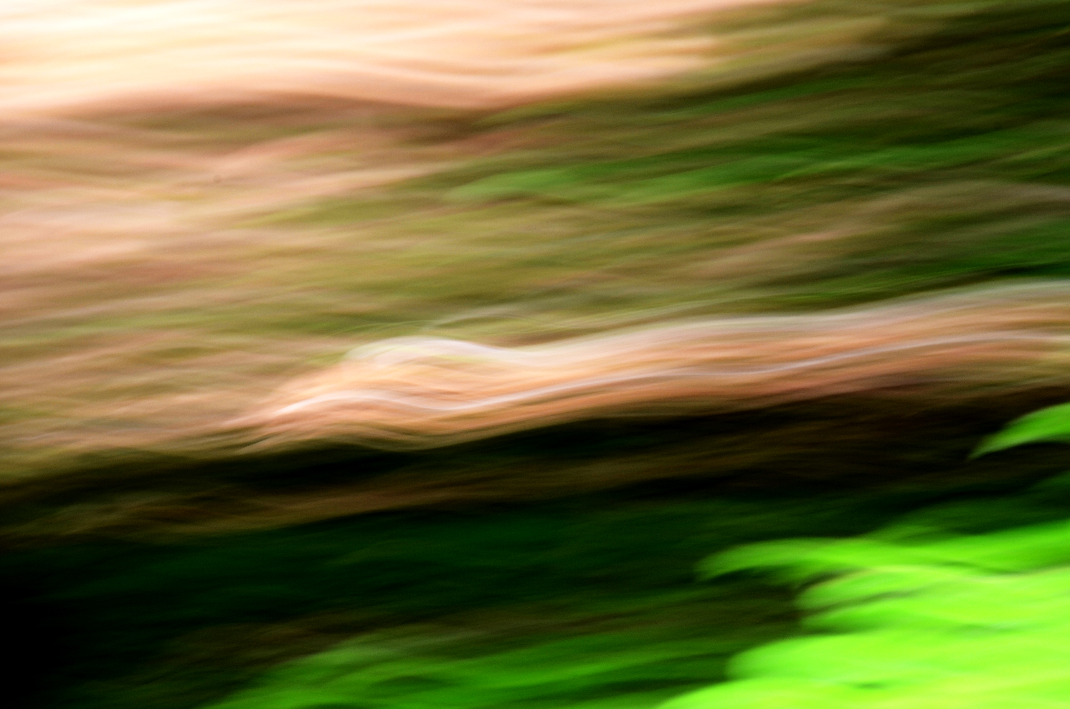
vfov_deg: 4.6
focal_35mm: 300
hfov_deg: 6.9
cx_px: 535
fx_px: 8898
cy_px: 354
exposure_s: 1/2
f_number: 14
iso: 100
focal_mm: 200
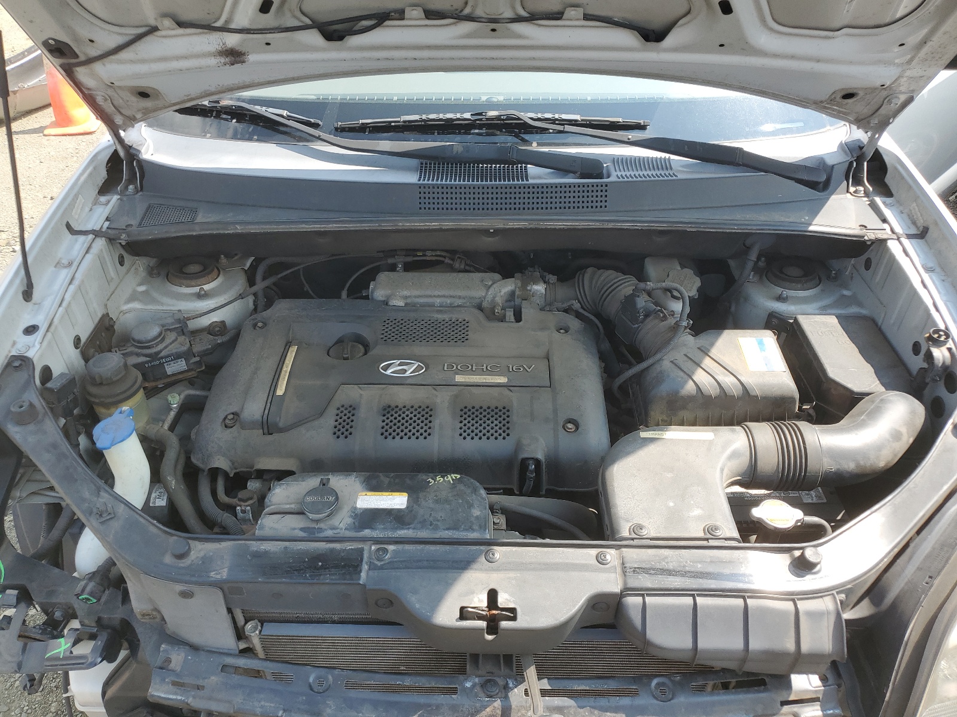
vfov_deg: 53.1
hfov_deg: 67.3
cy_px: 358
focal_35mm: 26
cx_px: 478
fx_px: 719
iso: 50
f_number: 1.5
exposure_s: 1/714
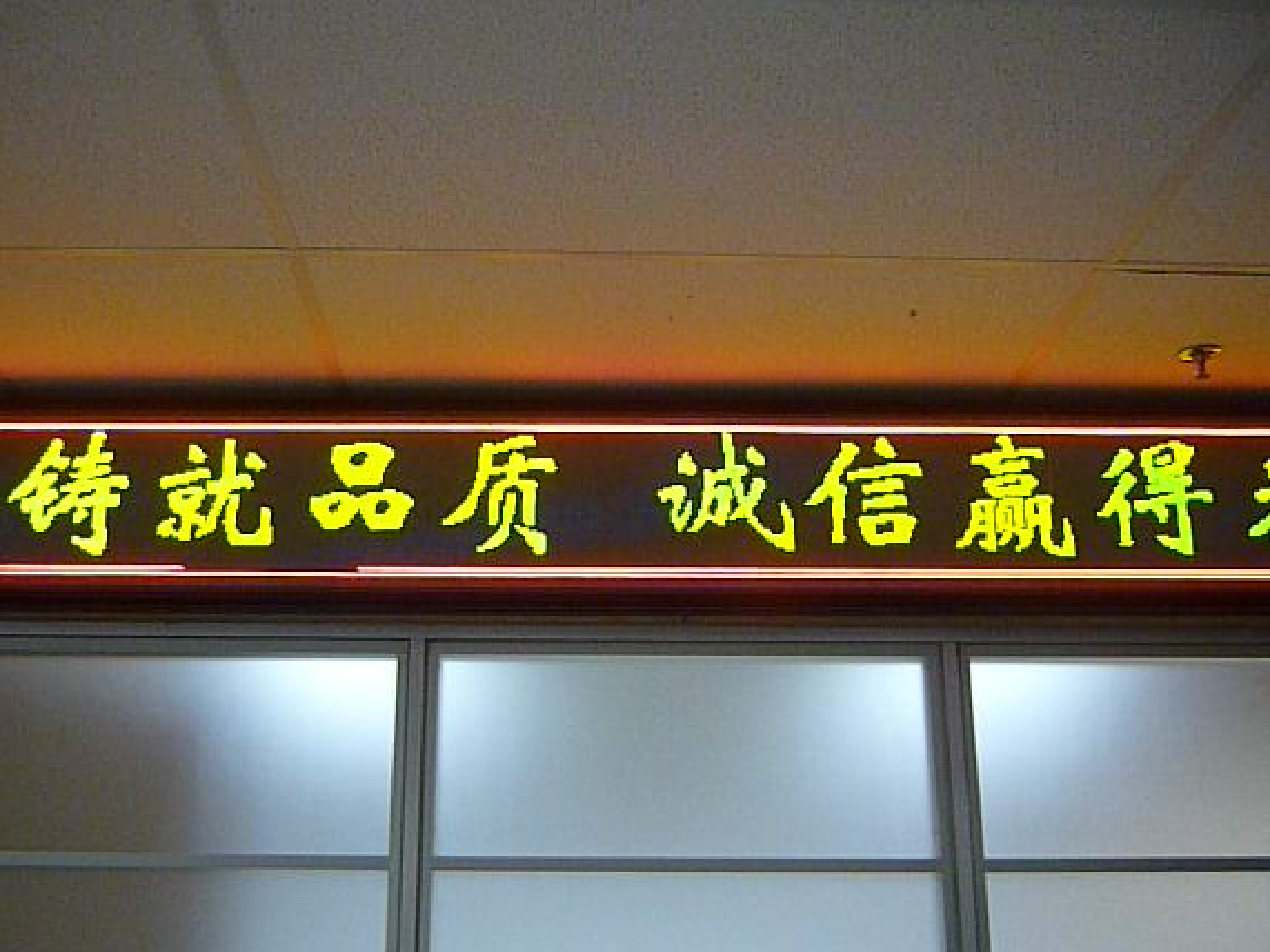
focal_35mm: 37
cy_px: 529
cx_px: 563
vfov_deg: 38.6
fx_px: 1357
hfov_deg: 50.0
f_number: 2.8
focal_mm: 5.5
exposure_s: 1/30
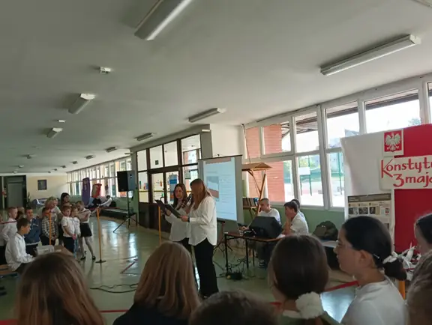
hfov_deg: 65.2
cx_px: 216
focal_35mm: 27
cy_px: 162
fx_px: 338
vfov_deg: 51.5
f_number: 1.8
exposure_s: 1/50
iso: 80
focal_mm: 3.98
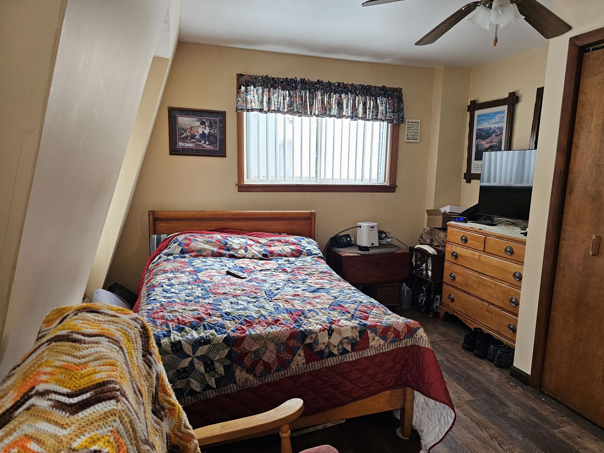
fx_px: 419
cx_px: 308
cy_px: 234
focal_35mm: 24
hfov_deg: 71.6
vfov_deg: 56.8
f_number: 1.7
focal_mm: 6.3
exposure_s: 1/170
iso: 500
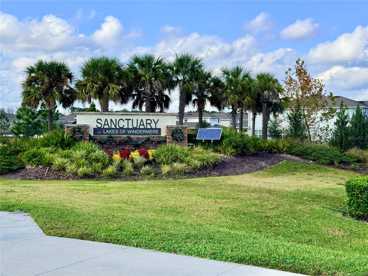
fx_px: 510
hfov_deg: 39.7
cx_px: 184
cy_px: 138
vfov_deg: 30.3
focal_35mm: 48
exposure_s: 1/3891
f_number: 1.78
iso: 100
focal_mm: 6.76
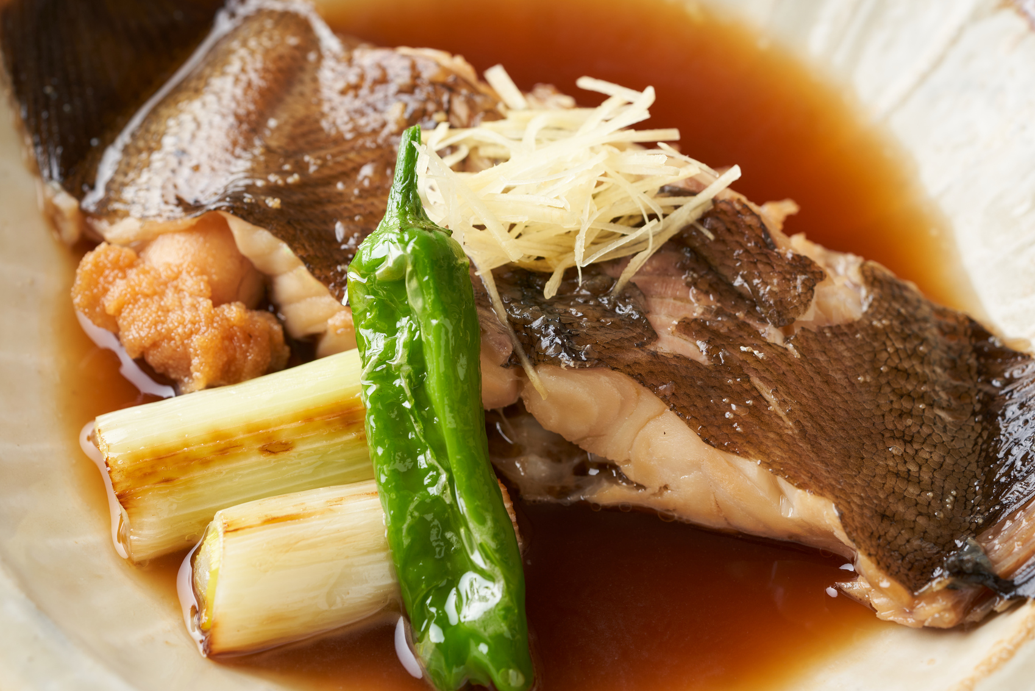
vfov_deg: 12.9
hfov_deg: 19.3
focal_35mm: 106
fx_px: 3048
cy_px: 317
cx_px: 443
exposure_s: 1/125
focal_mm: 90
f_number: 5.6
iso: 100
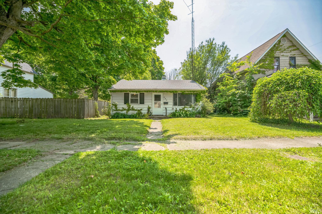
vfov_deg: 81.2
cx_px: 161
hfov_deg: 104.3
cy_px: 107
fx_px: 125
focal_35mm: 14
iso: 800
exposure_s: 1/2500
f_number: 4.5
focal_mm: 14
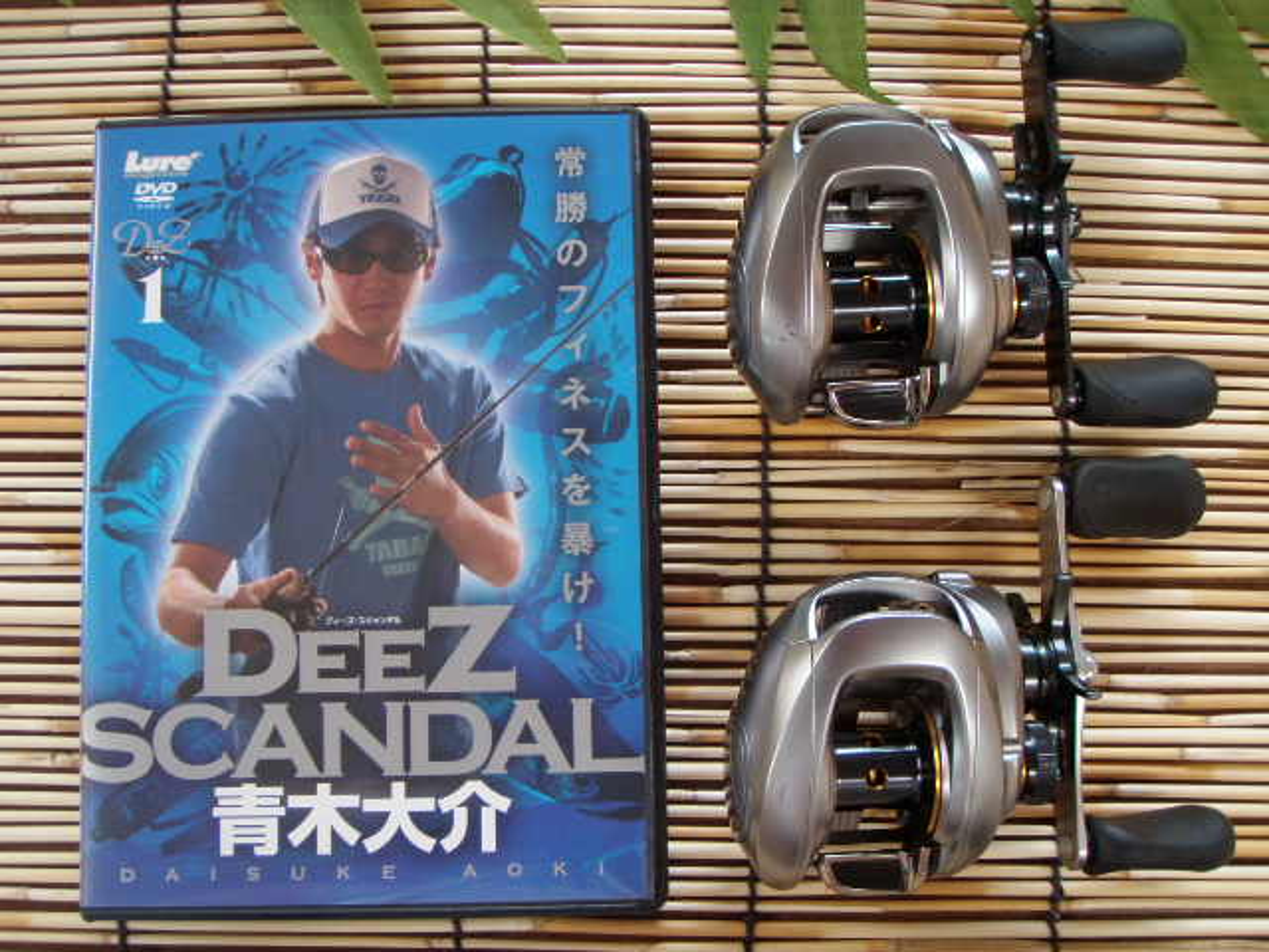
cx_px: 634
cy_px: 476
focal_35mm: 38
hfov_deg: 49.0
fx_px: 1393
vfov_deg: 37.7
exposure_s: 1/20
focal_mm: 6.7
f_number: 3.5
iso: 200
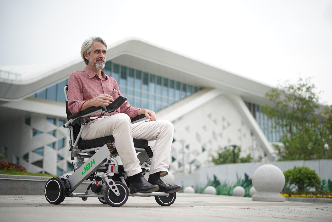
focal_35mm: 50
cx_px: 166
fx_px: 461
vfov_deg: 27.0
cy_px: 111
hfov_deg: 39.6
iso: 640
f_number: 1.8
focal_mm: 50
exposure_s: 1/8000
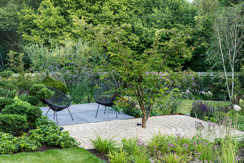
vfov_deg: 24.6
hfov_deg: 36.2
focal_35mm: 55
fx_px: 373
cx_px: 122
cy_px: 82
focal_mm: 55
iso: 250
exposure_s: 1/50
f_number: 6.3
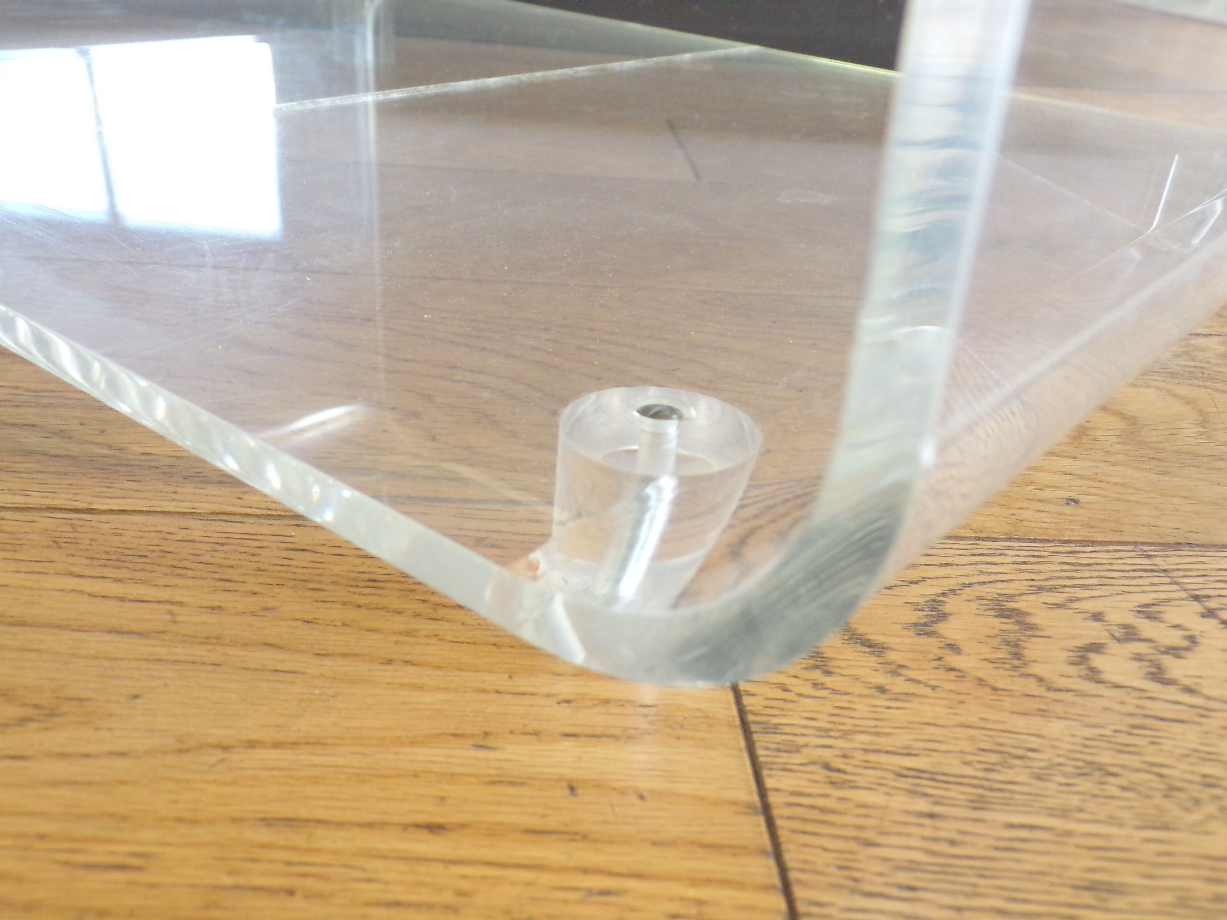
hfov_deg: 56.8
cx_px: 614
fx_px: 1134
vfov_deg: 44.2
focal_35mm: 32
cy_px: 460
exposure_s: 1/13
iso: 400
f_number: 3.2
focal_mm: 5.8
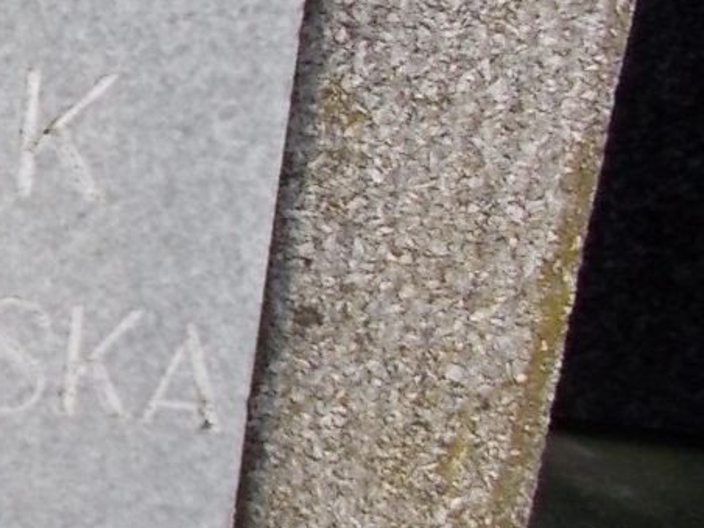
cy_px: 51
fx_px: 1871
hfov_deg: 18.0
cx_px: -467
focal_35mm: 92
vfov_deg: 15.9
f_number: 3.2
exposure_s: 1/250
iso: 80
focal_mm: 4.6
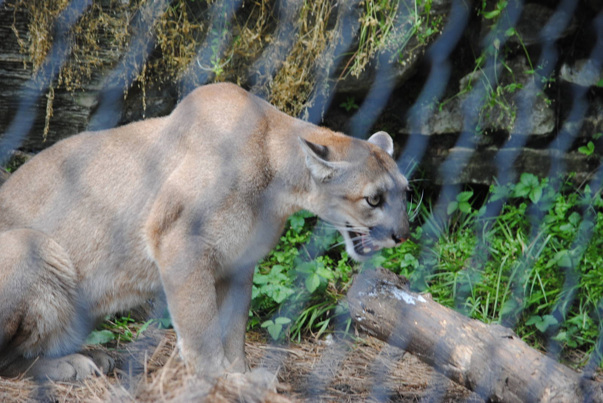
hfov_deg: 11.4
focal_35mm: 180
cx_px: 302
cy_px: 202
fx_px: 3019
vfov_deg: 7.7
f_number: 4.8
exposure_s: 1/125
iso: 200
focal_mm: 120
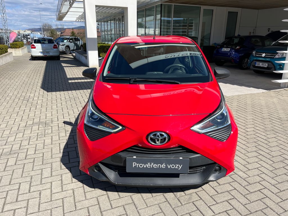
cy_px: 108
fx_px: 216
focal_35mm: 26
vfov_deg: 53.1
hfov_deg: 67.3
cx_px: 144
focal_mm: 5.1
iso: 50
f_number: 1.6
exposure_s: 1/2755
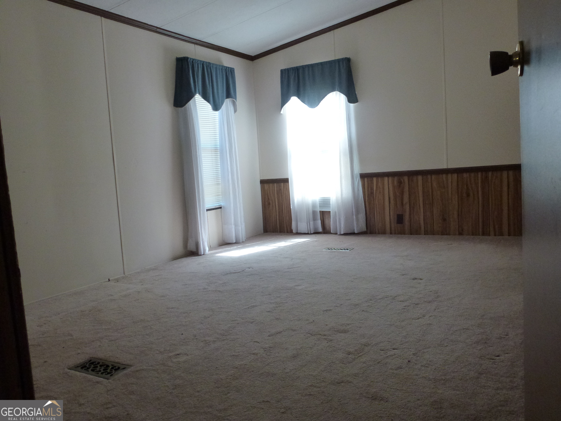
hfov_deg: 67.3
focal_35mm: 26
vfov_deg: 53.1
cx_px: 280
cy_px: 210
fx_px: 421
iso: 320
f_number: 3.4
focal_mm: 4.7
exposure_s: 1/60
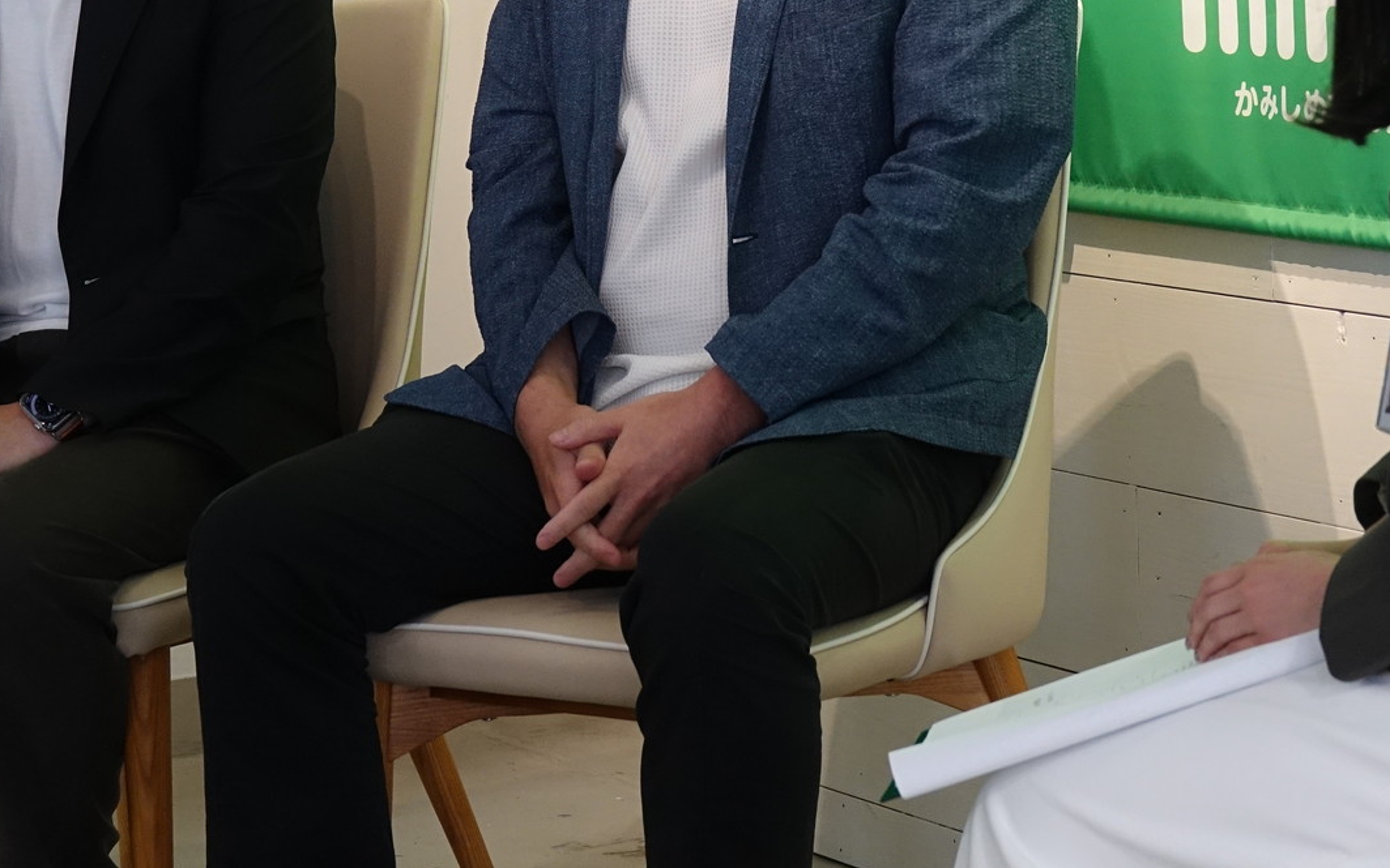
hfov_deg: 16.7
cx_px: 674
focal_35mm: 125
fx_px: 4735
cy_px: 68
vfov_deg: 10.4
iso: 640
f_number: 3.5
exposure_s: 1/80
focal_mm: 24.79
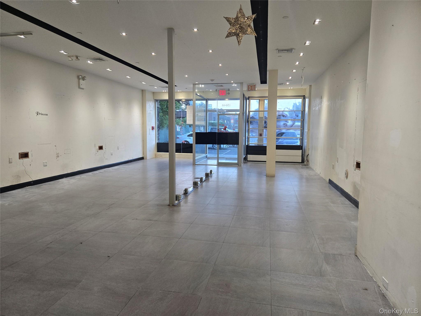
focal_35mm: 23
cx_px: 210
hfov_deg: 73.9
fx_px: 280
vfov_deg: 58.9
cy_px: 158
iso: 200
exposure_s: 1/120
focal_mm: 5.4
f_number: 1.8
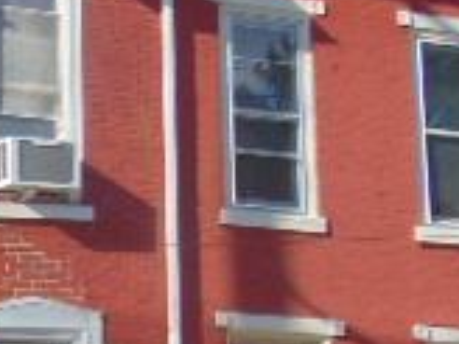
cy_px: 229
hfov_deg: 13.4
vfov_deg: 10.8
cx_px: -266
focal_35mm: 137
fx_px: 1817
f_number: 8.3
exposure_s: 1/200
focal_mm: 6.3
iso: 80
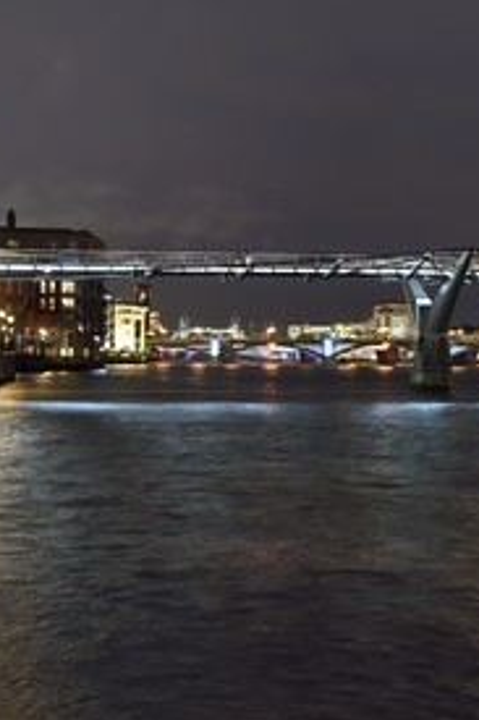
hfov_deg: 24.3
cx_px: 356
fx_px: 1099
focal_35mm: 55
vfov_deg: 36.3
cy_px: 359
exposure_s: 1.3
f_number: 6.3
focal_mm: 36
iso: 400
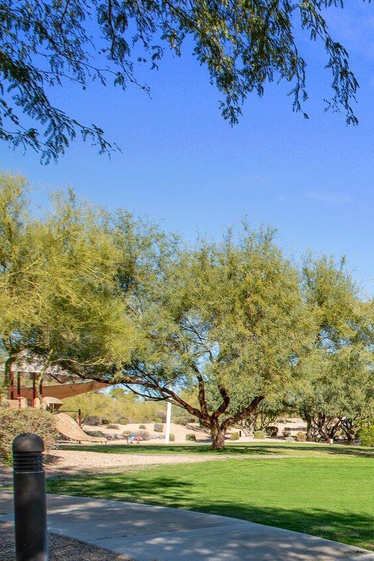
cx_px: 596
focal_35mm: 39
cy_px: 449
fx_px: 608
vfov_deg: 46.9
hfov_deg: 24.4
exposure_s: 1/200
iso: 100
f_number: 7.1
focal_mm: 16
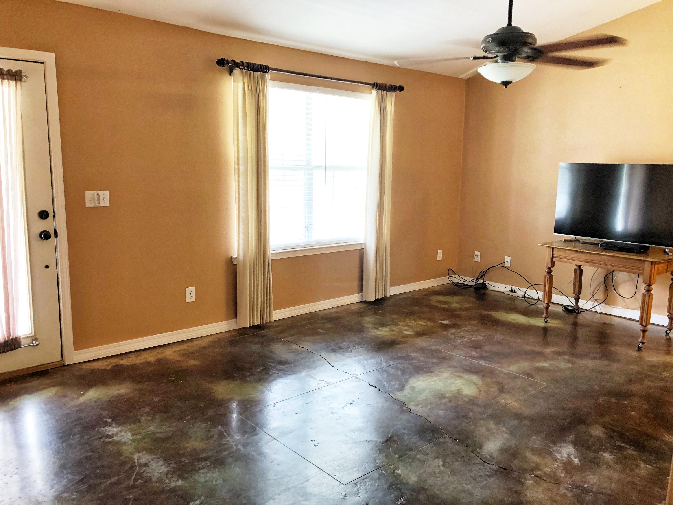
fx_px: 544
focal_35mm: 28
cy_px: 252
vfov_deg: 49.7
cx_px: 336
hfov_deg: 63.4
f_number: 1.8
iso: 320
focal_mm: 4
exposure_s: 1/30
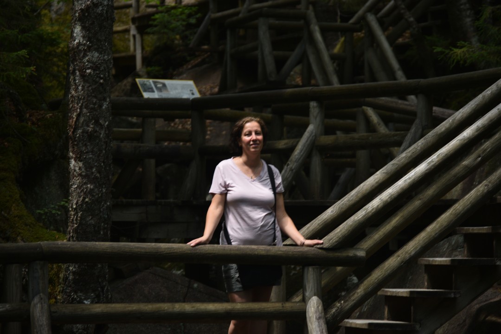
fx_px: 2338
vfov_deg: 8.2
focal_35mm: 168
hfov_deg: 12.2
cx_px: 250
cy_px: 167
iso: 200
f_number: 4.8
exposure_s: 1/250
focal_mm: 112
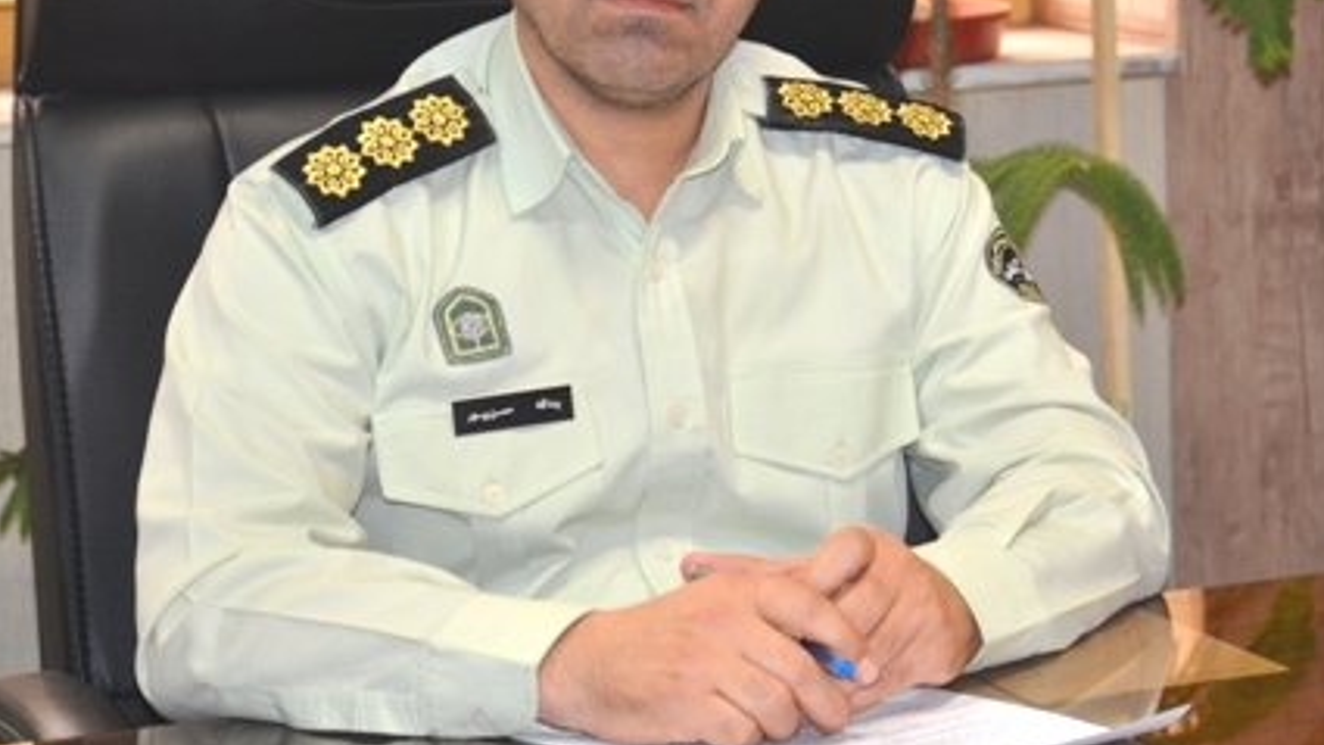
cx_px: 966
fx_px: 5476
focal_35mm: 156
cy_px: 147
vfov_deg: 7.8
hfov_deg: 13.7
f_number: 5.3
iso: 800
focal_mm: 66
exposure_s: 1/60
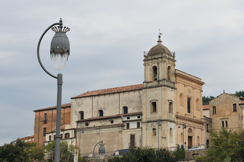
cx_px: 122
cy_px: 81
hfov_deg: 27.0
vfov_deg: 18.1
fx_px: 508
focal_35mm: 75
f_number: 9
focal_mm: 50
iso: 250
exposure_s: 1/160
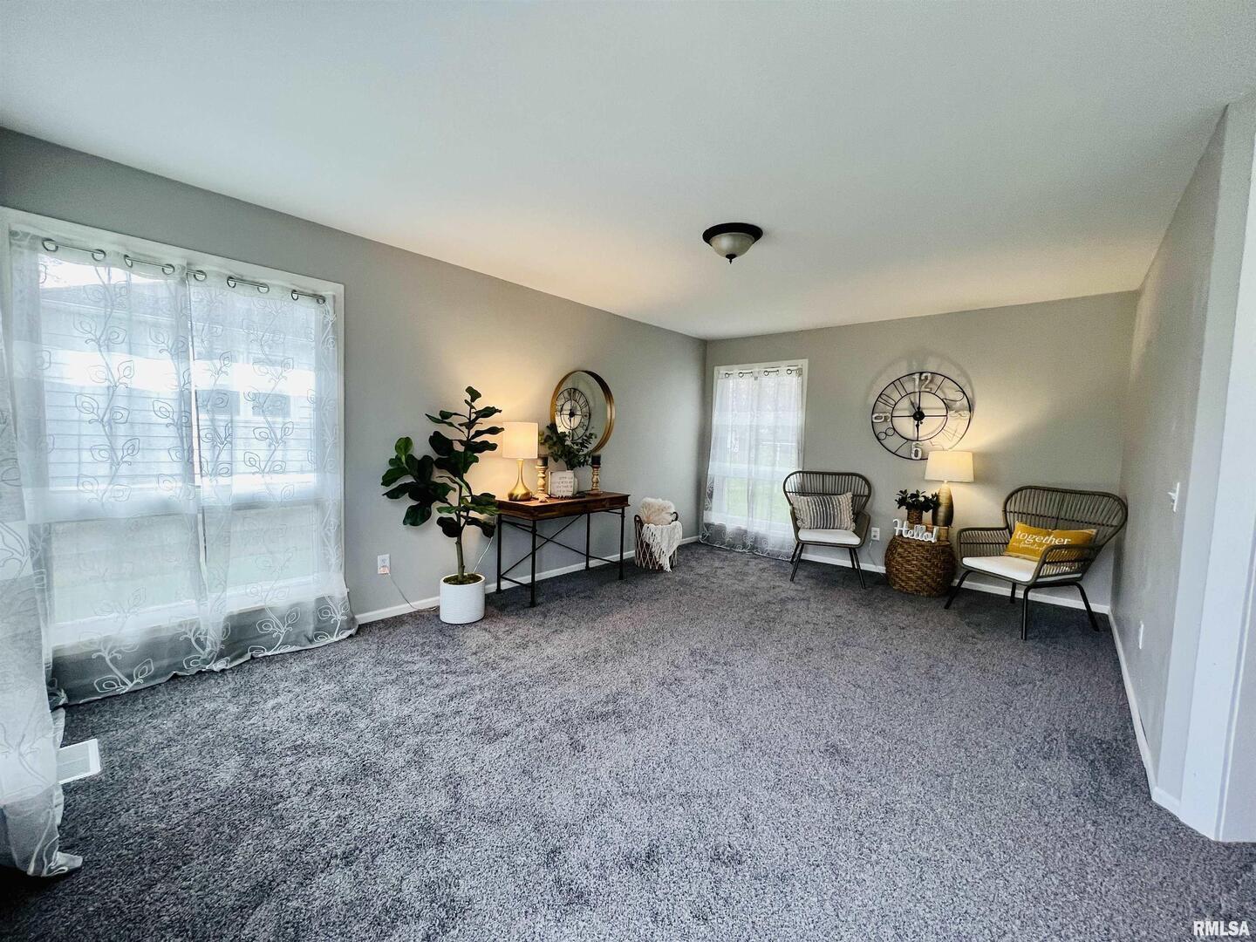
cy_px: 471
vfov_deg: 89.9
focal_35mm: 13
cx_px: 628
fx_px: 472
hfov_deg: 106.2
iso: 125
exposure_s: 1/60
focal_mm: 1.57
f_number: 1.8
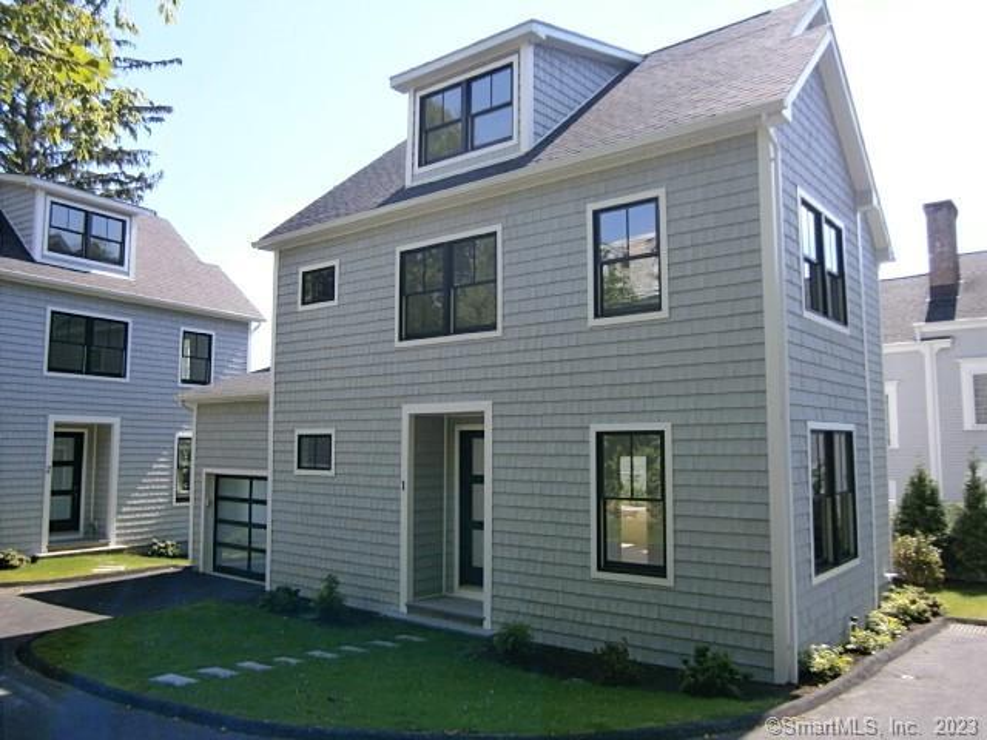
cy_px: 370
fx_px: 741
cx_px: 494
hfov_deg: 67.3
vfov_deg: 53.1
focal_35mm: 26
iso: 80
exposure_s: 1/80
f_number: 8
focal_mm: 4.7
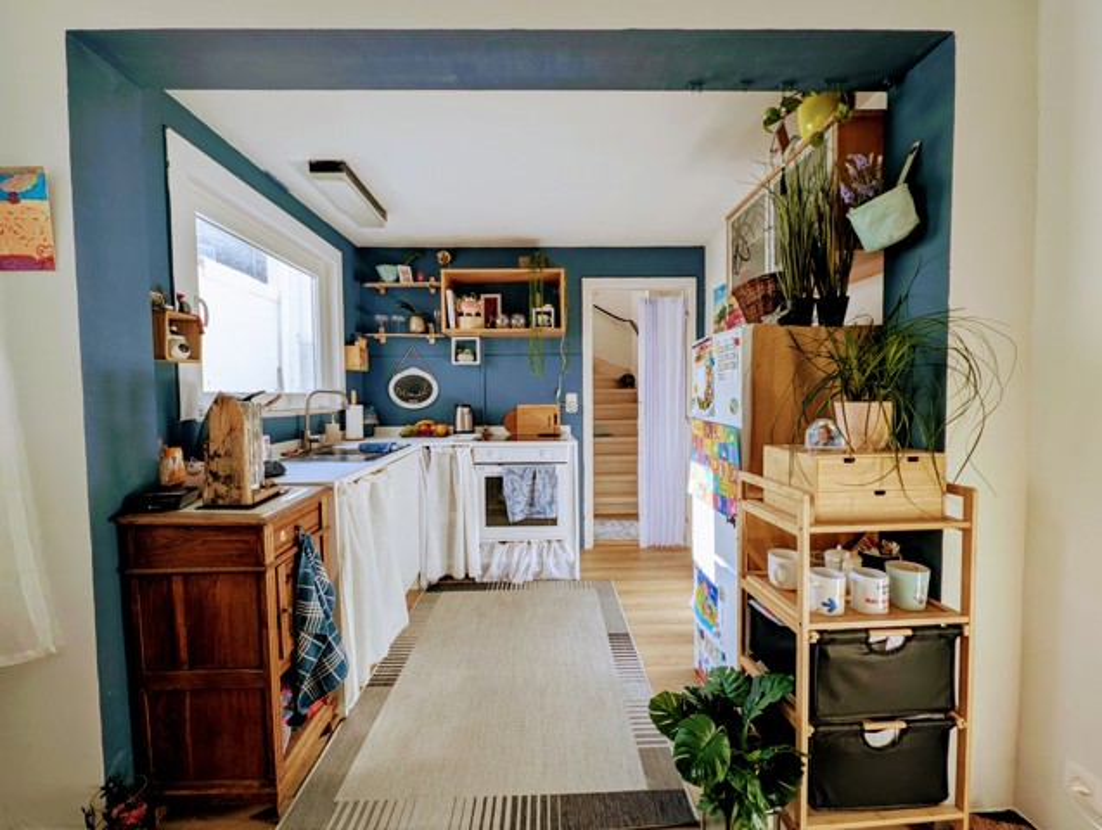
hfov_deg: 106.1
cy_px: 415
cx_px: 551
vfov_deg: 90.1
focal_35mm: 13
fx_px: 415
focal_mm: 1.95
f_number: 2.2
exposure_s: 1/399
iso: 63
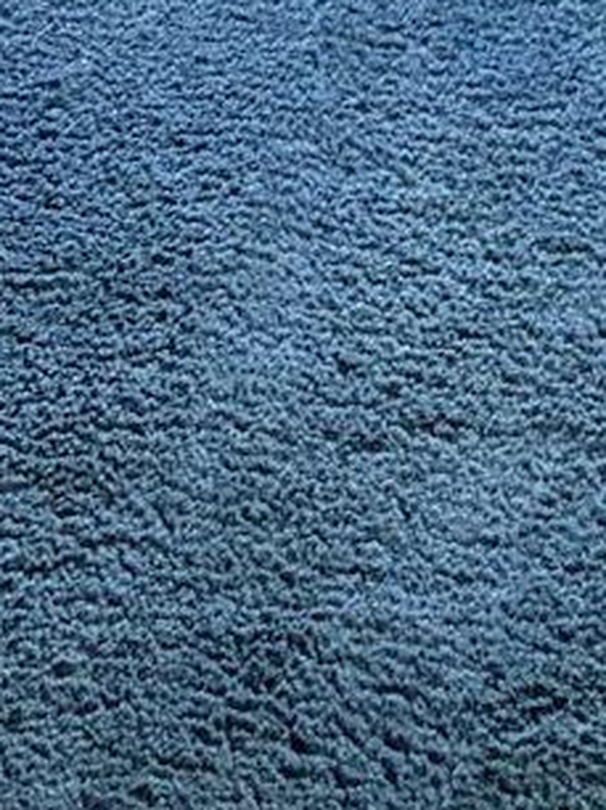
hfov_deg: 7.5
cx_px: 736
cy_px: -1760
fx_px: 4581
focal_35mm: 196
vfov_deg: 8.3
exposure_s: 1/40
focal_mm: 5.96
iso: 500
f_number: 1.6
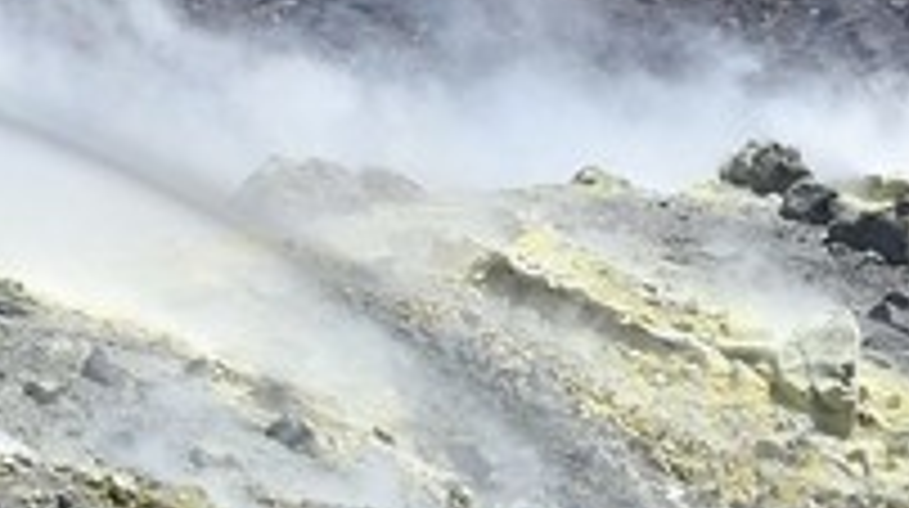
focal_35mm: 1328
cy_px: 1672
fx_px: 31967
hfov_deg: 1.6
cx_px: -580
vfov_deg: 0.9
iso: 200
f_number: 14
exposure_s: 1/320
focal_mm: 160
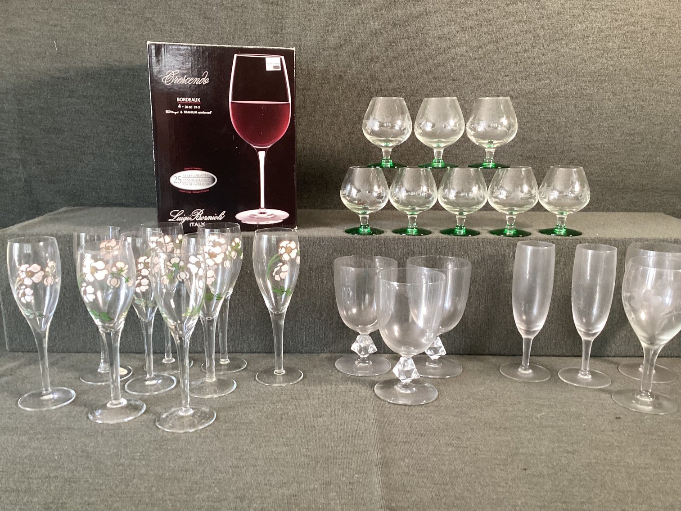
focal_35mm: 31
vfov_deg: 45.4
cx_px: 340
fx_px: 610
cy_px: 256
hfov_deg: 58.3
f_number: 2.4
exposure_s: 1/60
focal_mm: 3.3
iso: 200
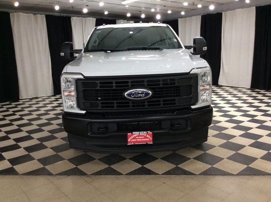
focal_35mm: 32
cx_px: 136
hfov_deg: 56.9
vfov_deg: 44.1
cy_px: 101
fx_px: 250
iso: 50
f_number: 2.4
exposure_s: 1/25
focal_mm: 3.3
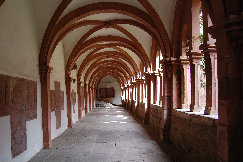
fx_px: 182
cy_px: 81
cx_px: 122
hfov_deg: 67.4
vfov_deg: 47.8
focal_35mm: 27
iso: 400
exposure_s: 1/60
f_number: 5
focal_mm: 18
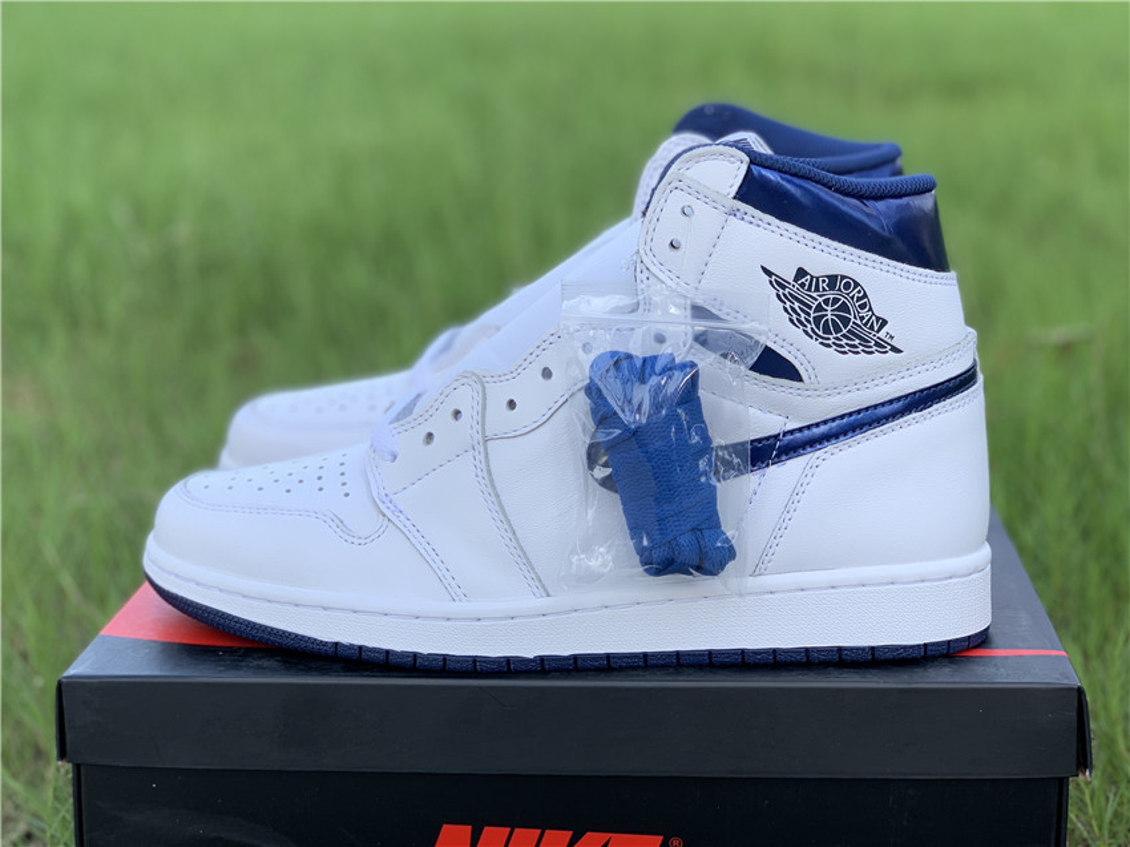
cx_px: 565
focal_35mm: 52
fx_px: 1697
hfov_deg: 36.8
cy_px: 424
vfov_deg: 28.0
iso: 16
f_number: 2.4
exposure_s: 1/156
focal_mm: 6
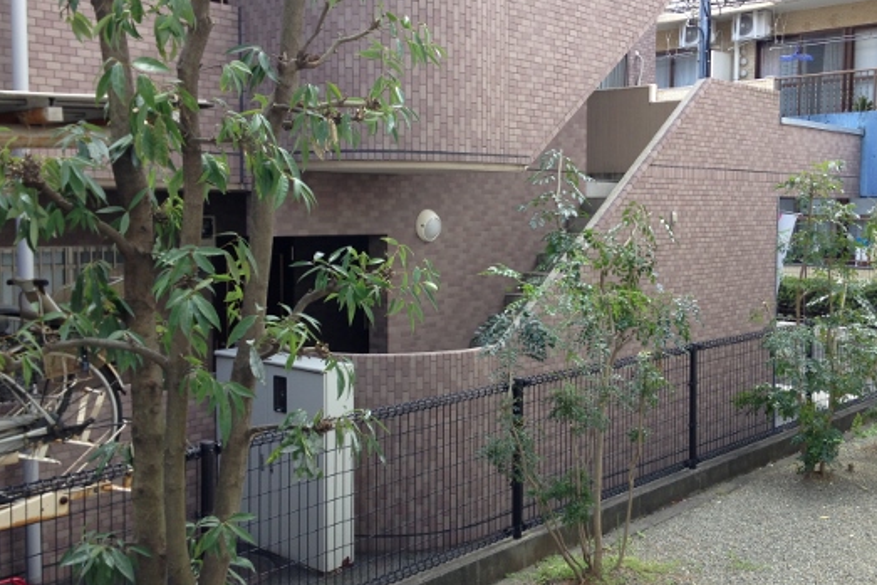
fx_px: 1023
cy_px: 268
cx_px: 468
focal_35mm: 42
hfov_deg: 46.4
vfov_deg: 31.9
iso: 50
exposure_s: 1/139
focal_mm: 4.12
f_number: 2.4
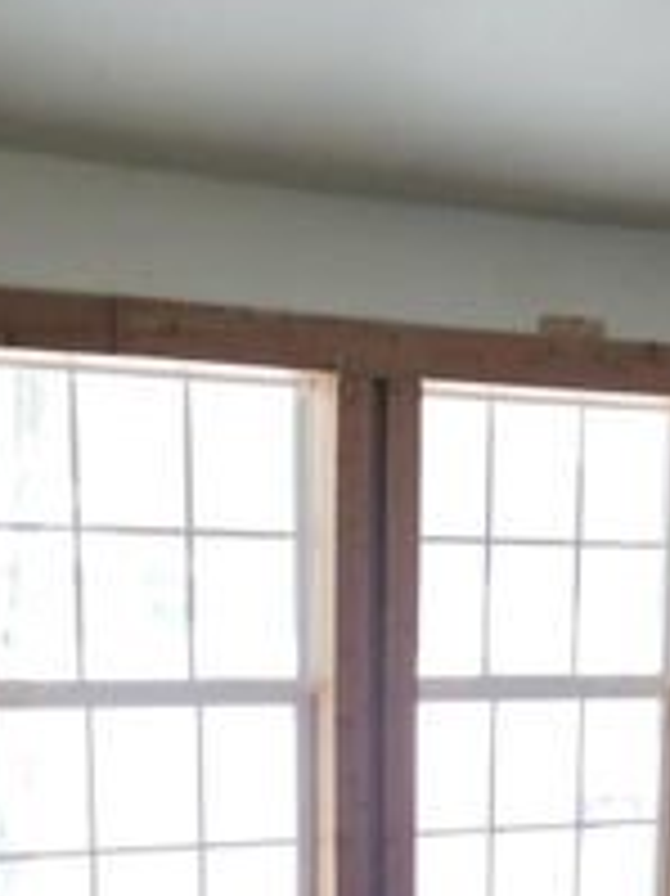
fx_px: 1912
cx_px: 405
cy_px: 1018
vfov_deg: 24.4
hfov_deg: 19.9
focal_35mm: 74
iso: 100
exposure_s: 1/60
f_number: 1.8
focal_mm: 5.4
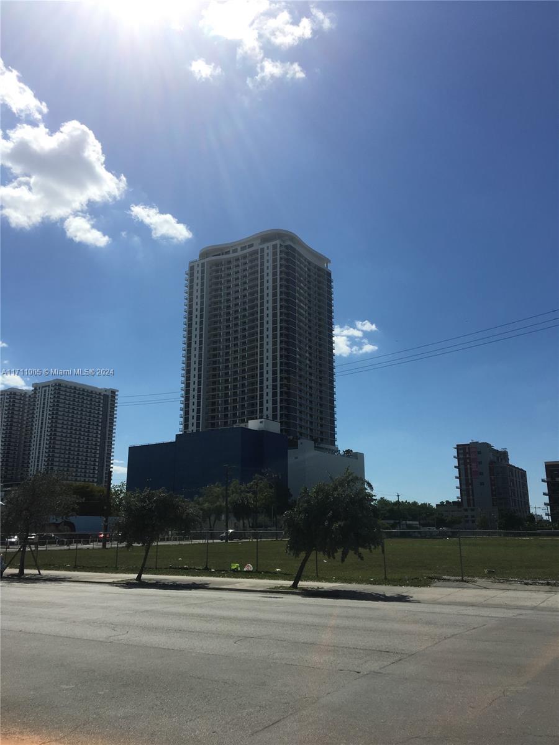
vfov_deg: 61.7
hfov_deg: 48.2
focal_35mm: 29
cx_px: 280
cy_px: 372
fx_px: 624
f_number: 2.2
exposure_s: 1/4808
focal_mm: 4.15
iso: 25
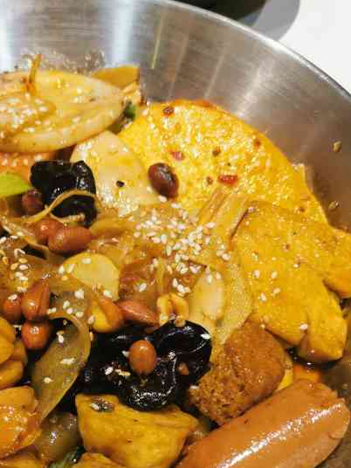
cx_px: 75
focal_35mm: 47
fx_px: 635
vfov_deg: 39.1
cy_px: 364
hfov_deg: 30.2
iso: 125
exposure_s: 1/50
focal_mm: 5.58
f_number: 1.8
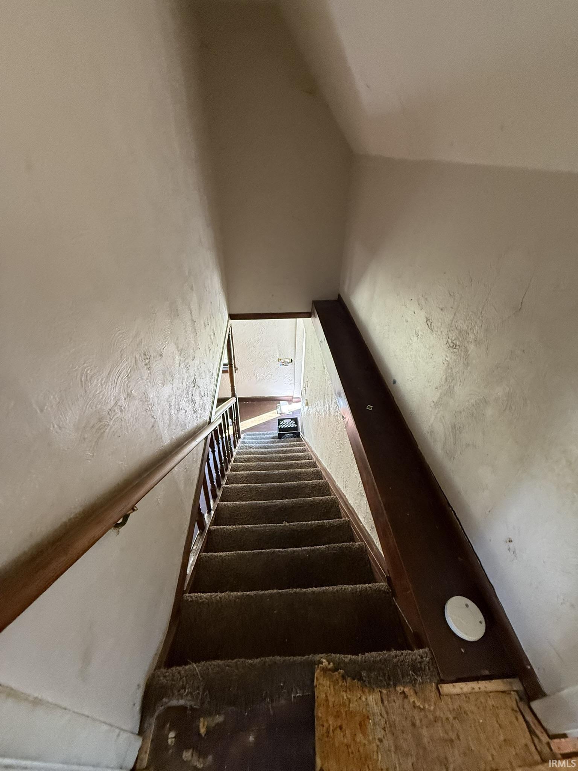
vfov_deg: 102.1
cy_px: 386
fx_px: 312
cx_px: 289
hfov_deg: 85.7
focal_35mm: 14
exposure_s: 1/92
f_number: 2.2
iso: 320
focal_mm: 2.22
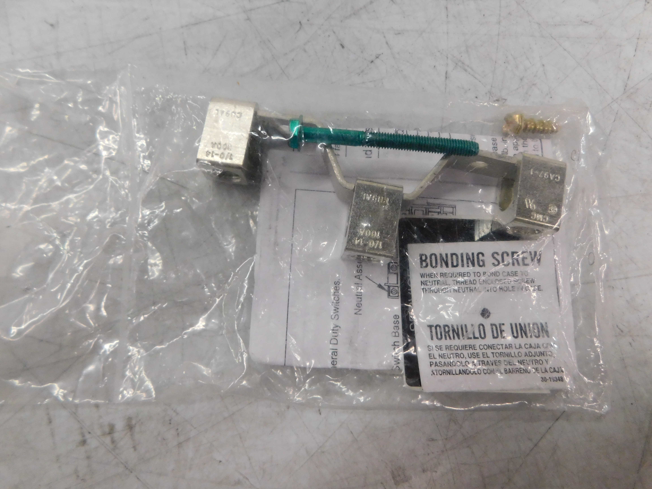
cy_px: 244
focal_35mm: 23
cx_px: 326
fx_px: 433
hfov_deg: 73.9
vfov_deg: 58.9
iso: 400
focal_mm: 4
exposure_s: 1/30
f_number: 3
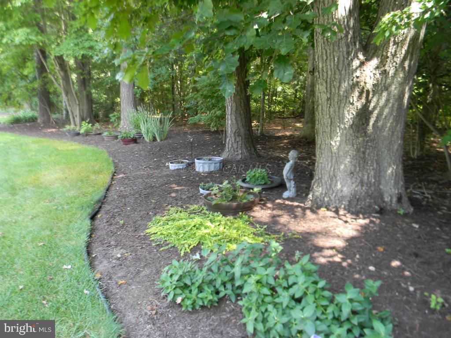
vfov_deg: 49.7
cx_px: 226
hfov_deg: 63.4
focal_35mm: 28
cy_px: 169
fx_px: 365
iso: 87
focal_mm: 5
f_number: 3.5
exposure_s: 1/30
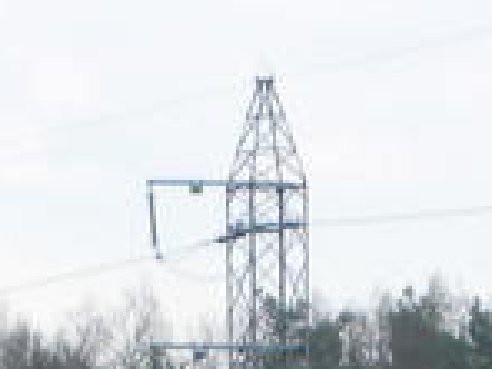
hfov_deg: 3.9
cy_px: 778
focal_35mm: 509
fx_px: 7234
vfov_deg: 2.9
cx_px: -203
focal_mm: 19.2
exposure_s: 1/146
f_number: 5.3
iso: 50
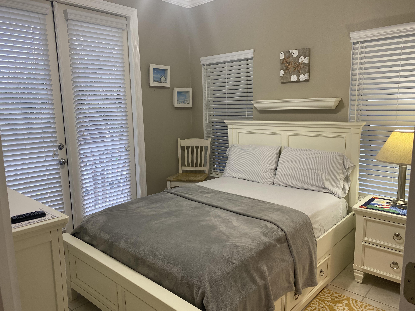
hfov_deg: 67.3
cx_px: 208
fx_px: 312
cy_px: 156
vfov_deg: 53.1
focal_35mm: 26
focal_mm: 4.25
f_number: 1.8
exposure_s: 1/60
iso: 80
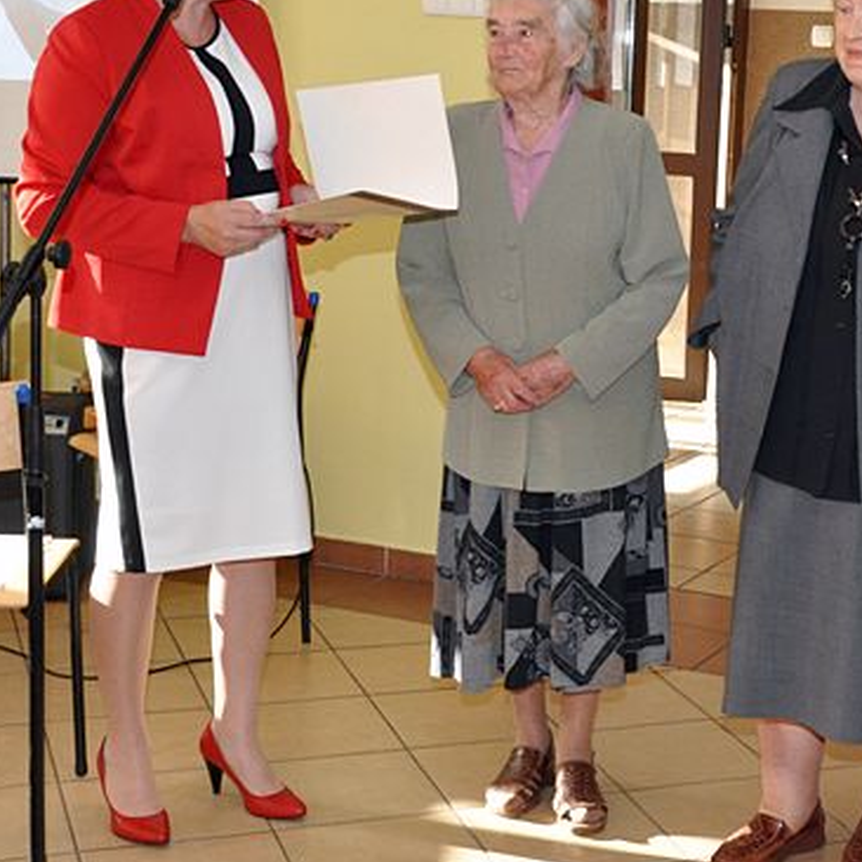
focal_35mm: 71
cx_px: 685
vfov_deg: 24.3
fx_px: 2000
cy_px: 380
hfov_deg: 24.0
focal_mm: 24
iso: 800
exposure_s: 1/160
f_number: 6.3
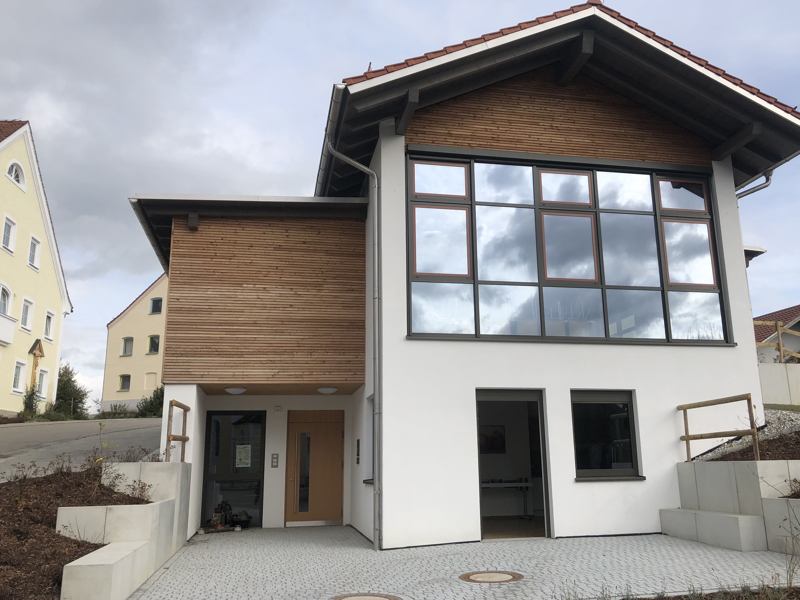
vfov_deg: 46.8
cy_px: 295
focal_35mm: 30
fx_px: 693
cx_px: 420
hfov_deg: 59.9
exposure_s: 1/1946
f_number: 1.8
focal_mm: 3.99
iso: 20
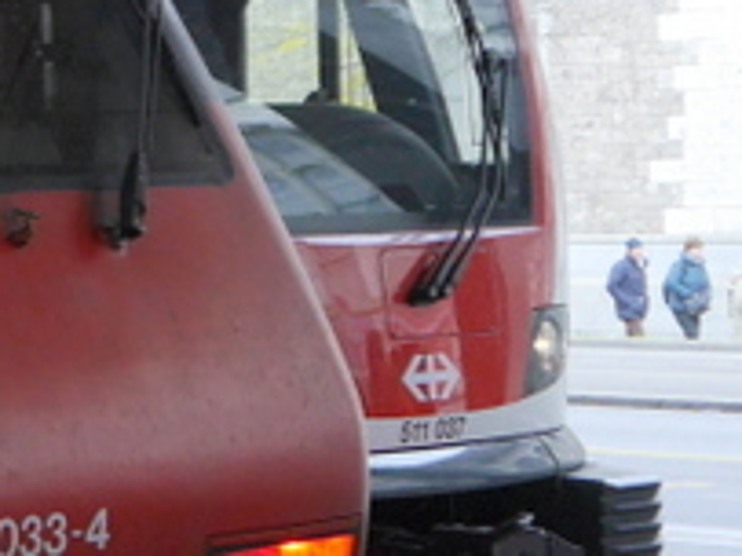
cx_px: -848
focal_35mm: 148
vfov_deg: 10.0
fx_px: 3171
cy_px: 187
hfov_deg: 11.7
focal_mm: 15
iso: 320
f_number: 3.6
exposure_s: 1/60
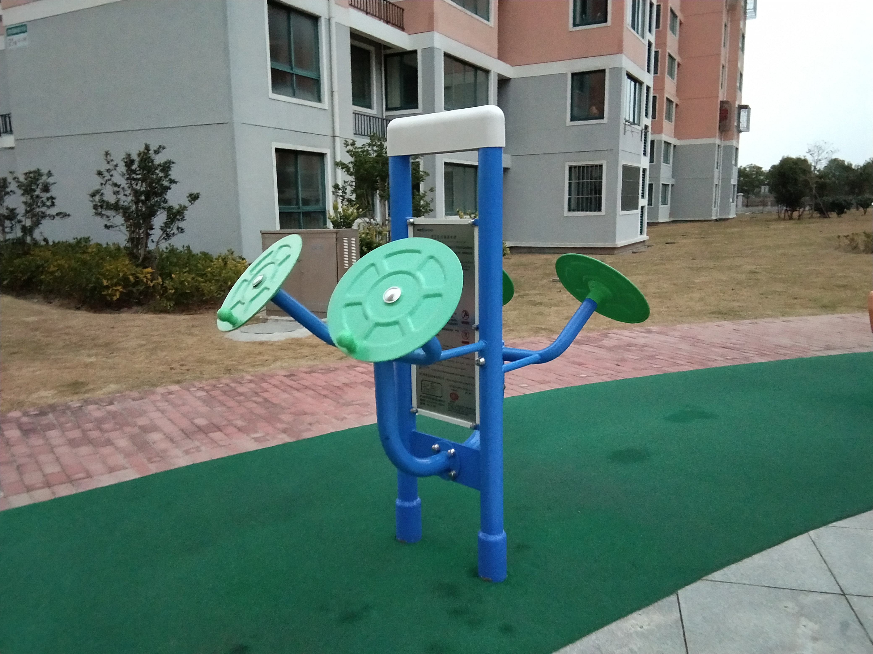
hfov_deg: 58.4
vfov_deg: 45.4
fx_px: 782
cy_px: 327
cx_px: 436
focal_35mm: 31
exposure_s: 1/20
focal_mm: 3.69
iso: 1000
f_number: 2.2
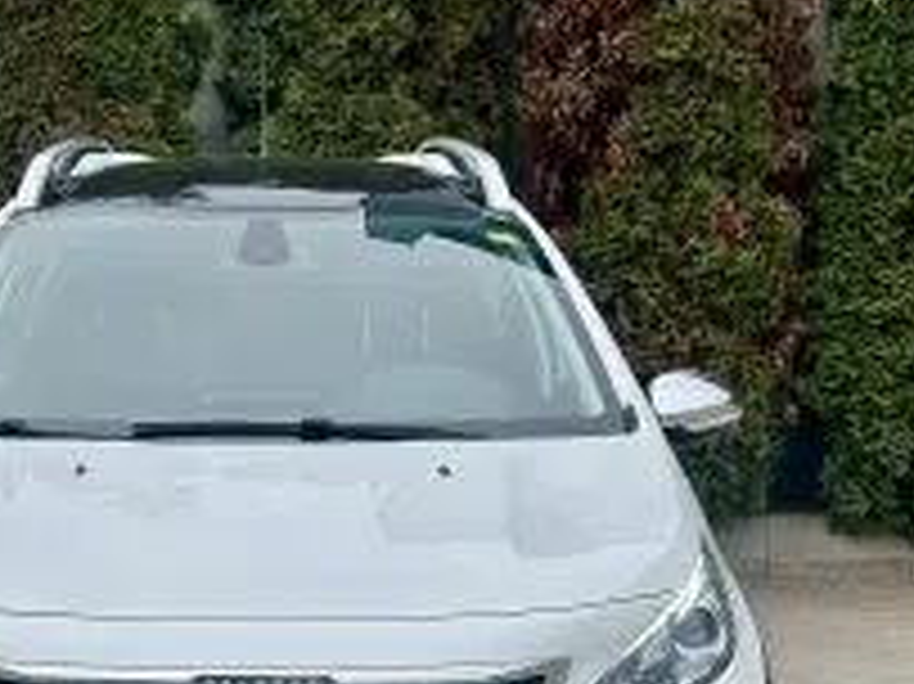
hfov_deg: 22.9
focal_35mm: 85
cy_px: 585
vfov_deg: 17.2
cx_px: 266
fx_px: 2243
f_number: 1.78
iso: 64
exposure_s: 1/1357
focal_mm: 6.86
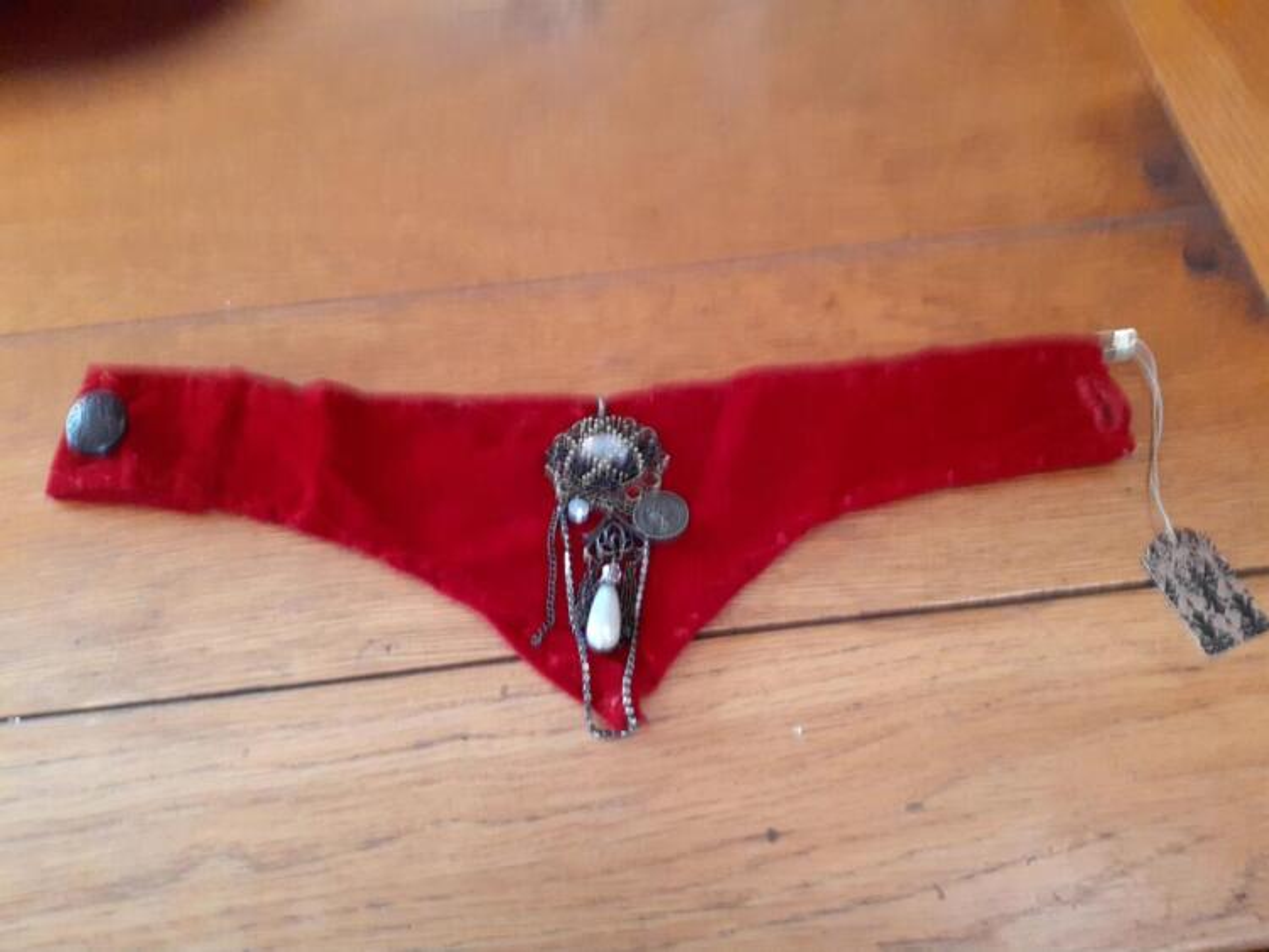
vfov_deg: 51.4
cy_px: 476
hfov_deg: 65.3
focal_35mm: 27
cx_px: 634
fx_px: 990
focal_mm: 3.6
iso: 250
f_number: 1.9
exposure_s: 1/24
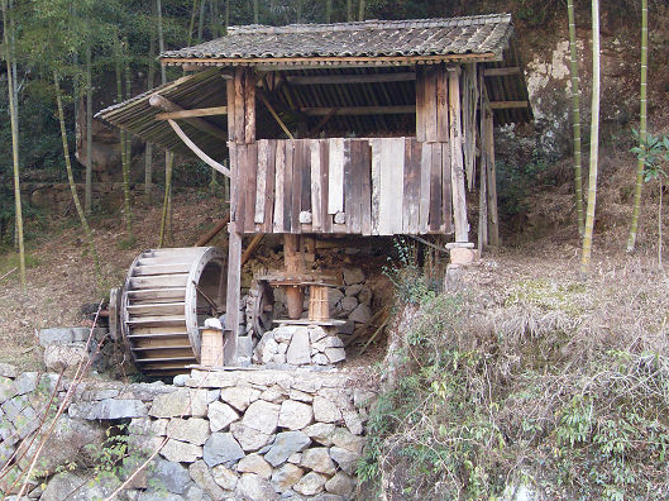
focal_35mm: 49
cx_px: 322
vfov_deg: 29.6
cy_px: 212
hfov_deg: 38.9
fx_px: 946
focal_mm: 6.3
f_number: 2.8
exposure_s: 1/45
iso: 160
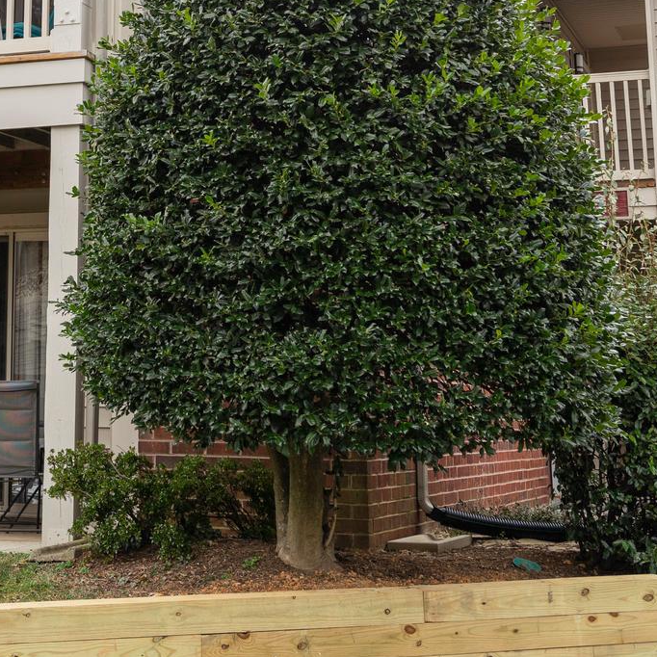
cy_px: 47
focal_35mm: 74
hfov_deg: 22.7
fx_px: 1589
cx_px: 52
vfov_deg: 22.7
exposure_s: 1/160
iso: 100
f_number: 4.5
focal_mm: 29
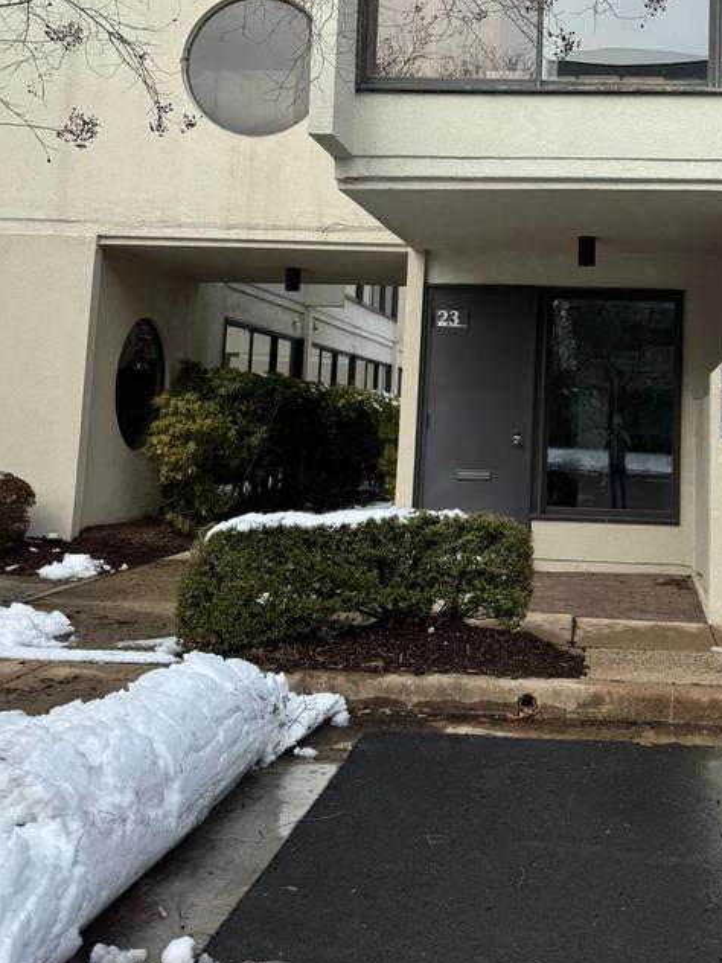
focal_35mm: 41
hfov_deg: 34.2
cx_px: 567
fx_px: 1140
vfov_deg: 44.7
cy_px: 282
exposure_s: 1/2710
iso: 80
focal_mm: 6.76
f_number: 1.78
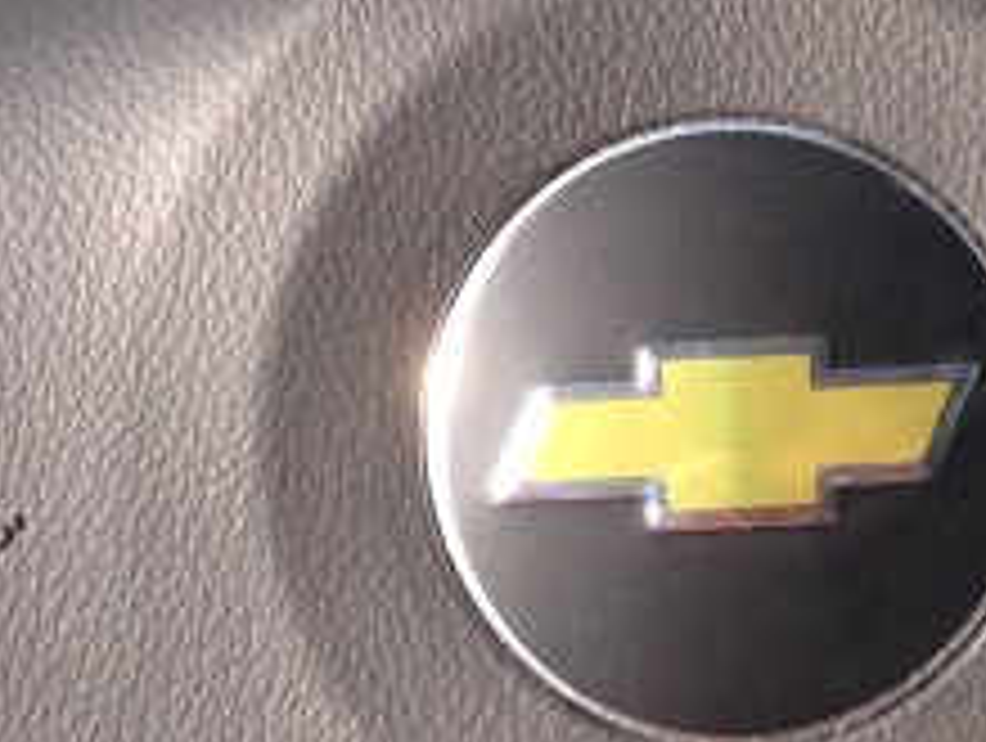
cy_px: -148
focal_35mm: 154
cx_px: 572
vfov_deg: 9.5
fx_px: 4394
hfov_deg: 12.8
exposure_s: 1/244
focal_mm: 4.12
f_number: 2.4
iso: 50
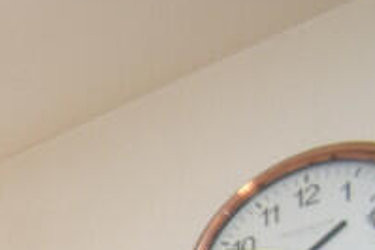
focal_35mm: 77
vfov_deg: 12.8
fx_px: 803
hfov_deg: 17.0
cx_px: -426
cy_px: 631
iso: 560
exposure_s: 1/60
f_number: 4
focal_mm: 10
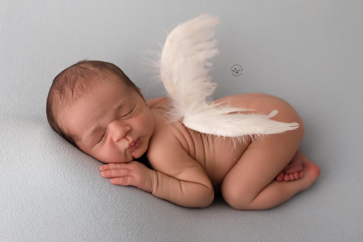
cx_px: 182
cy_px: 121
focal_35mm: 35
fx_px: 353
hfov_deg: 54.4
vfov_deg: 37.9
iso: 125
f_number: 2.8
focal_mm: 35
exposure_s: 1/160
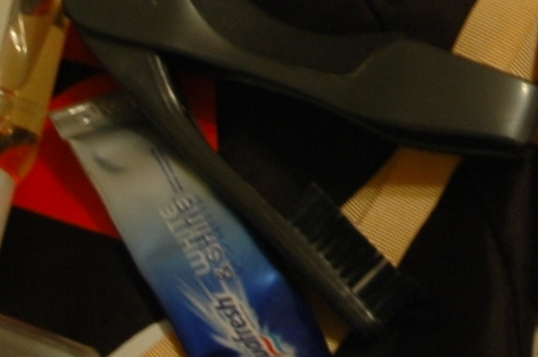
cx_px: 582
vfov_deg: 5.2
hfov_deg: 7.9
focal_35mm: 259
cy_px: -286
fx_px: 3866
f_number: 4.2
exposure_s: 1/8
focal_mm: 26
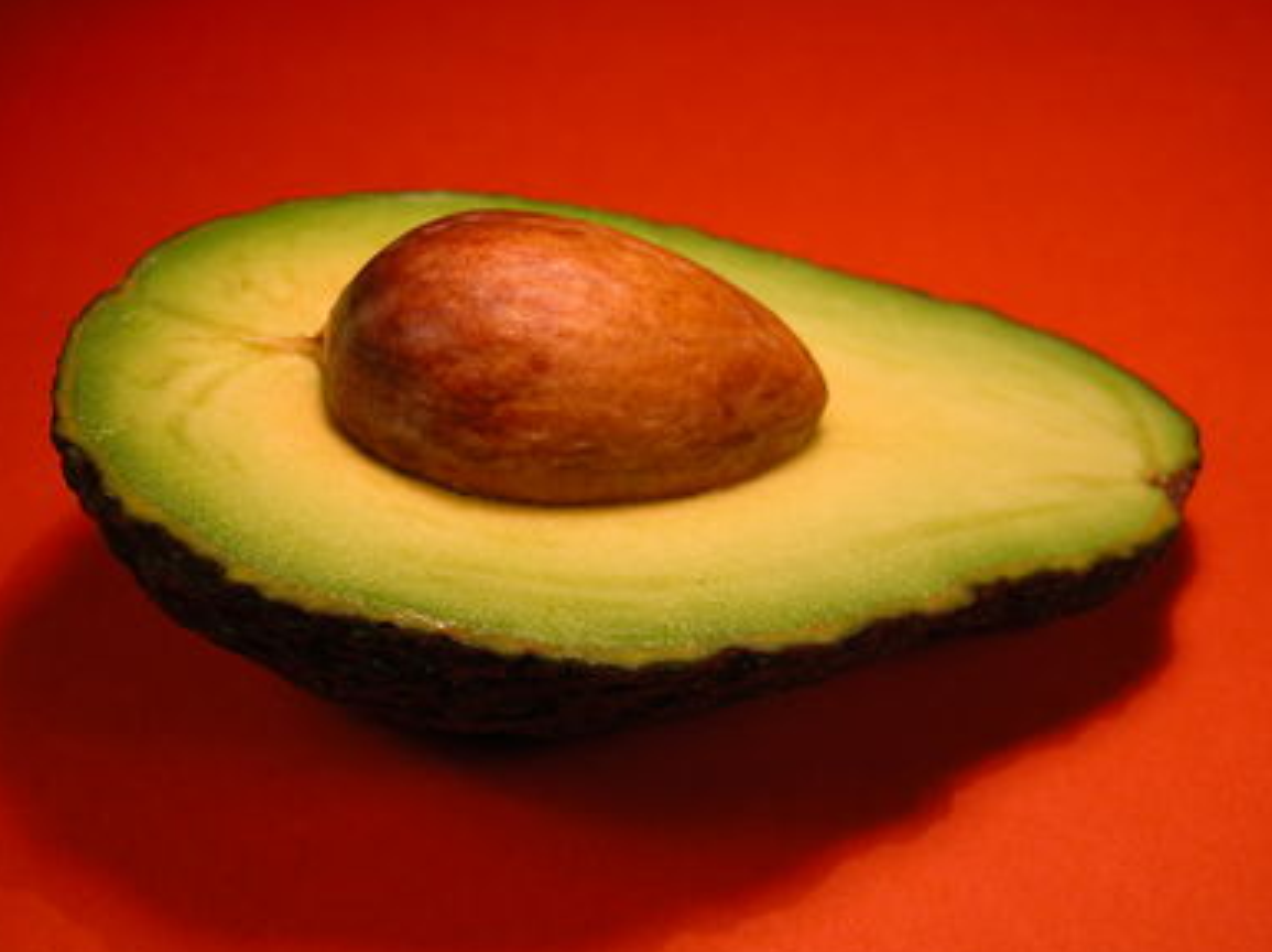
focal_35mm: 52
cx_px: 638
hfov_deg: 36.9
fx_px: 1909
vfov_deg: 28.0
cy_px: 489
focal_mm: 12.7
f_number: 3.4
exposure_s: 1/149
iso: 100
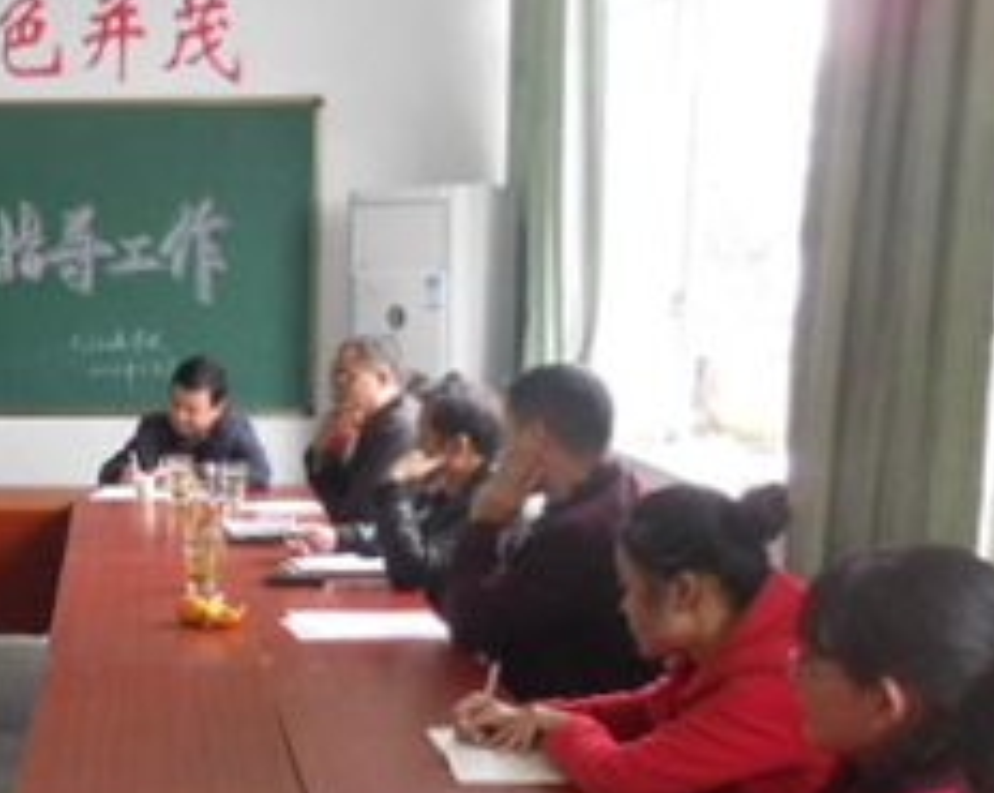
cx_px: 9
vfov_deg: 25.6
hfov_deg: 29.9
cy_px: 555
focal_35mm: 59
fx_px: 1734
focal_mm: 5
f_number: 3.5
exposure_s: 1/30
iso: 320
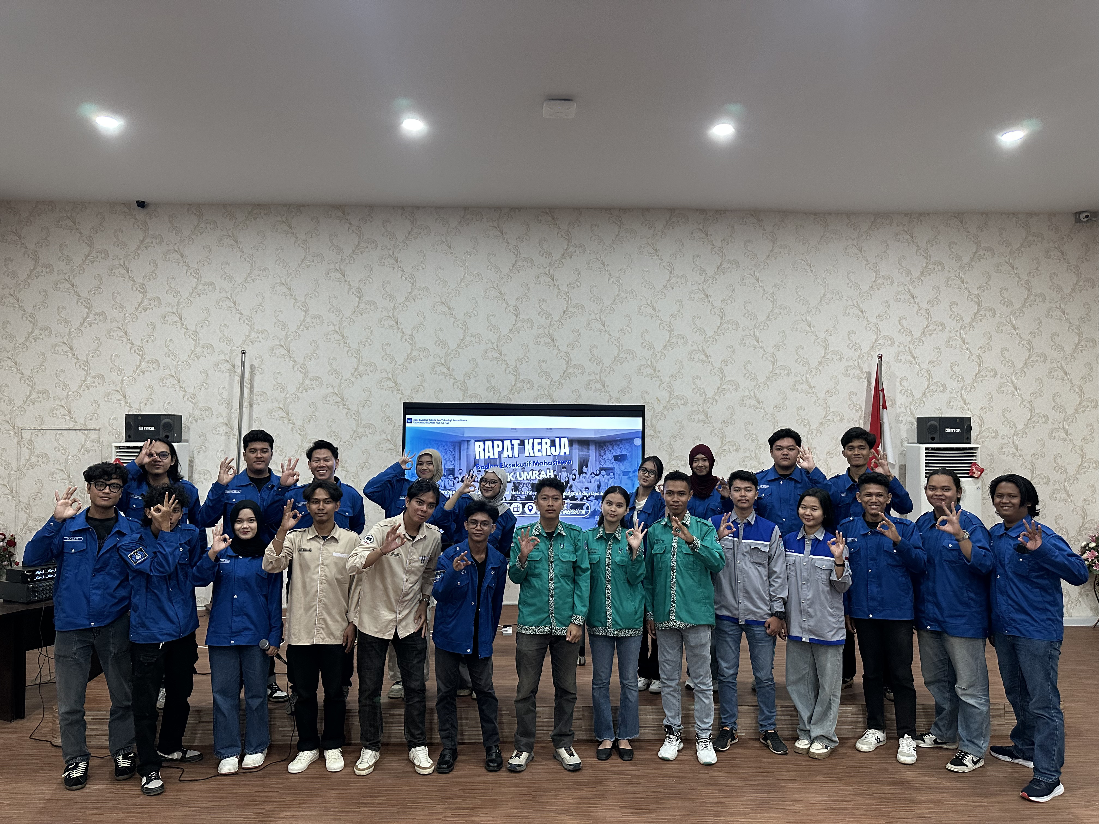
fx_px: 762
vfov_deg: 56.8
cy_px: 412
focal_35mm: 24
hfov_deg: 71.6
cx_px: 550
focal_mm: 6.86
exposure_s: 1/60
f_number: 1.78
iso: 320
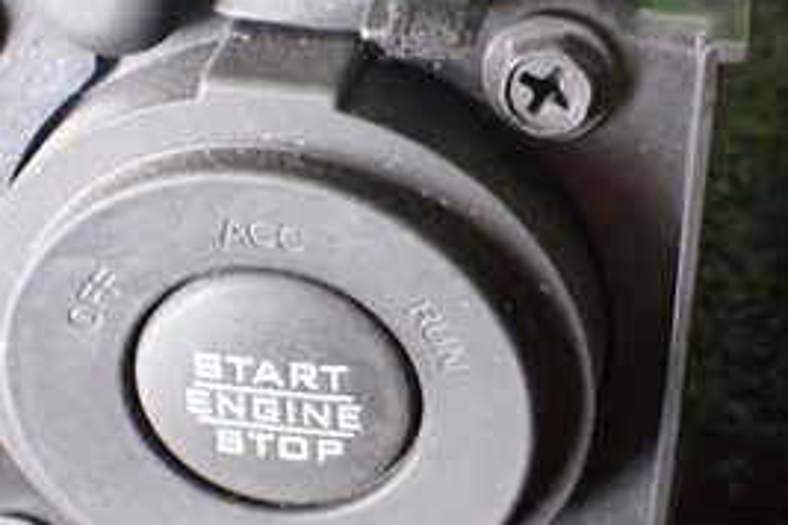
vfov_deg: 19.5
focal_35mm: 70
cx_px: 599
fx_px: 1532
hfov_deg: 28.4
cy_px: 251
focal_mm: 5.4
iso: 1000
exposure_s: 1/30
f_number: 2.3
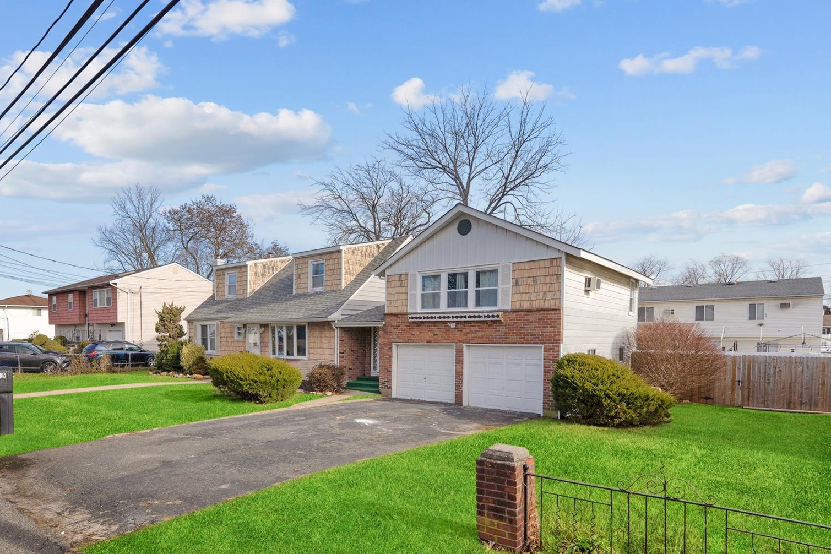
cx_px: 376
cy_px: 283
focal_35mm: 19
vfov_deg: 64.5
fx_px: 439
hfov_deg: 86.7
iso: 160
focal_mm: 14
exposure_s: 1/2000
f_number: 6.3
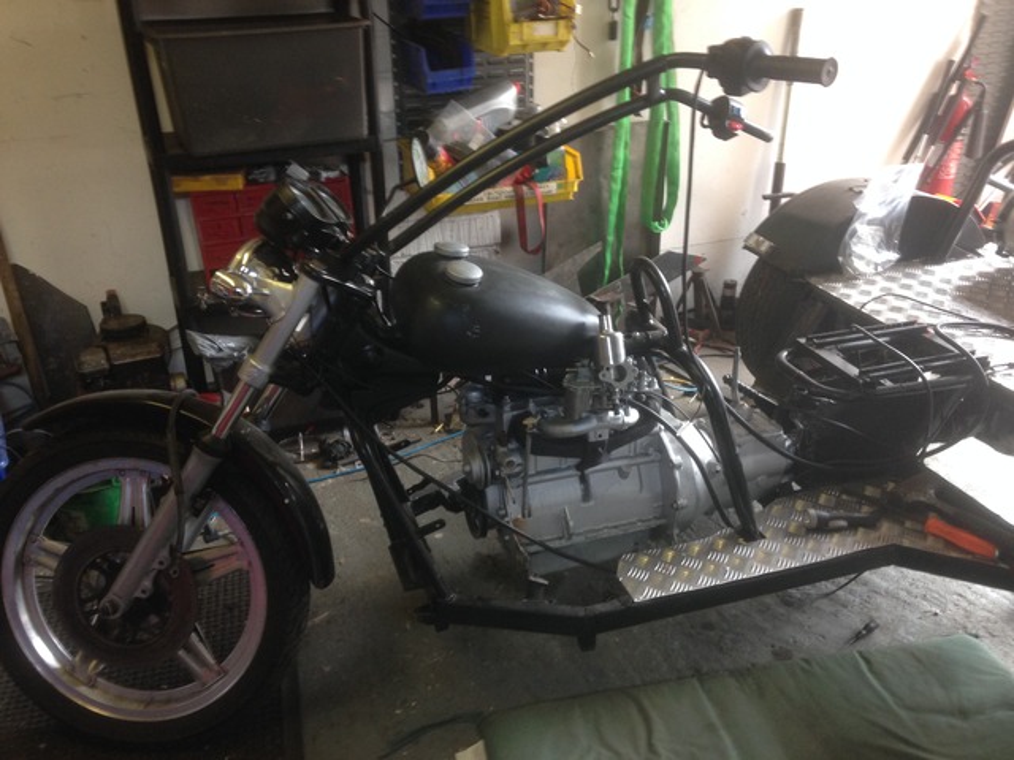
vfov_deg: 42.9
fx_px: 967
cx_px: 507
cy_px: 380
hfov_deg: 55.4
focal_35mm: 33
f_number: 2.4
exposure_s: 1/20
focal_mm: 4.12
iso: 80
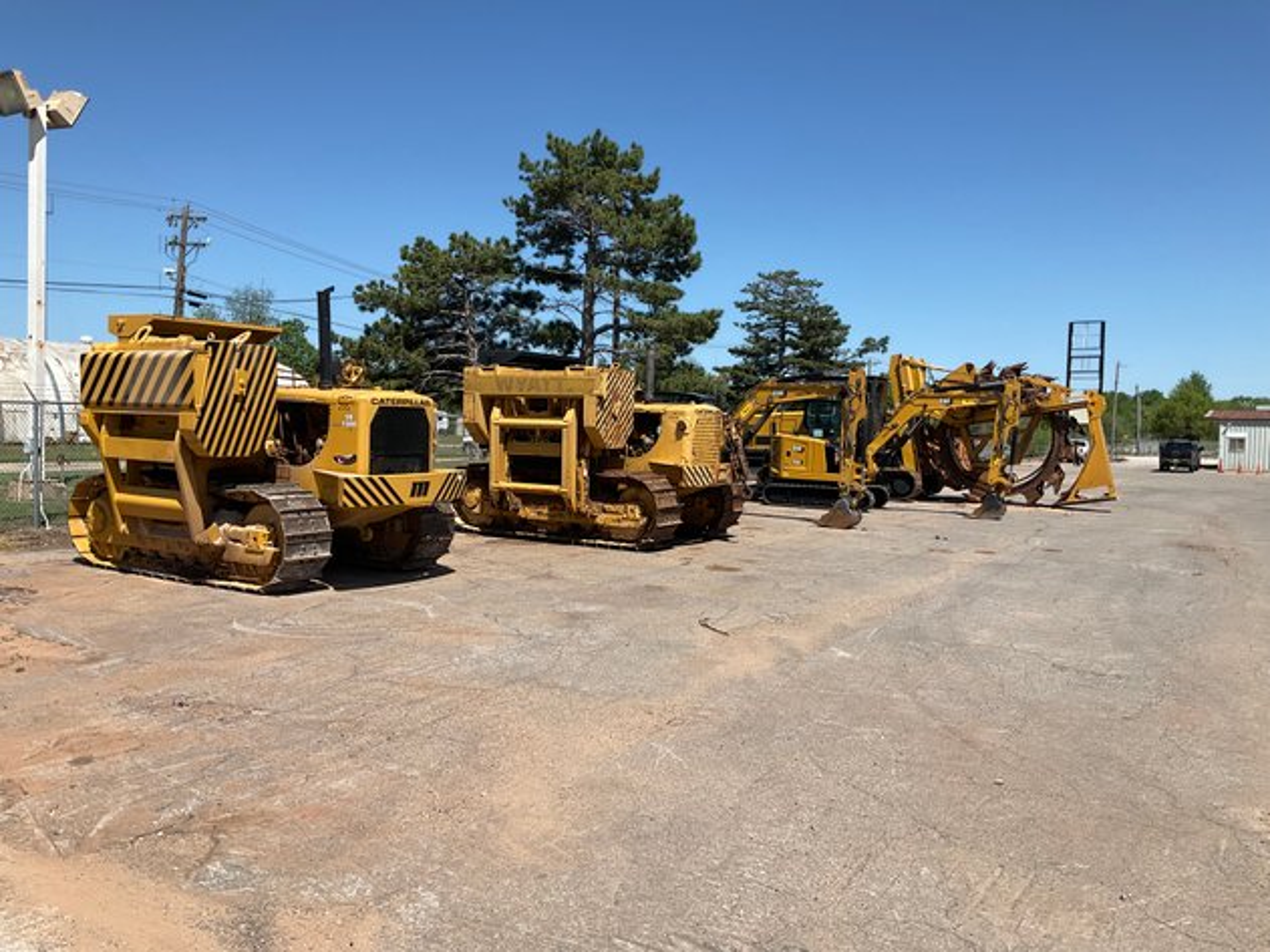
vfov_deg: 48.2
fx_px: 1064
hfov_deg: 61.7
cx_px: 635
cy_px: 476
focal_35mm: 29
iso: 16
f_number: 1.8
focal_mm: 3
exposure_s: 1/2427
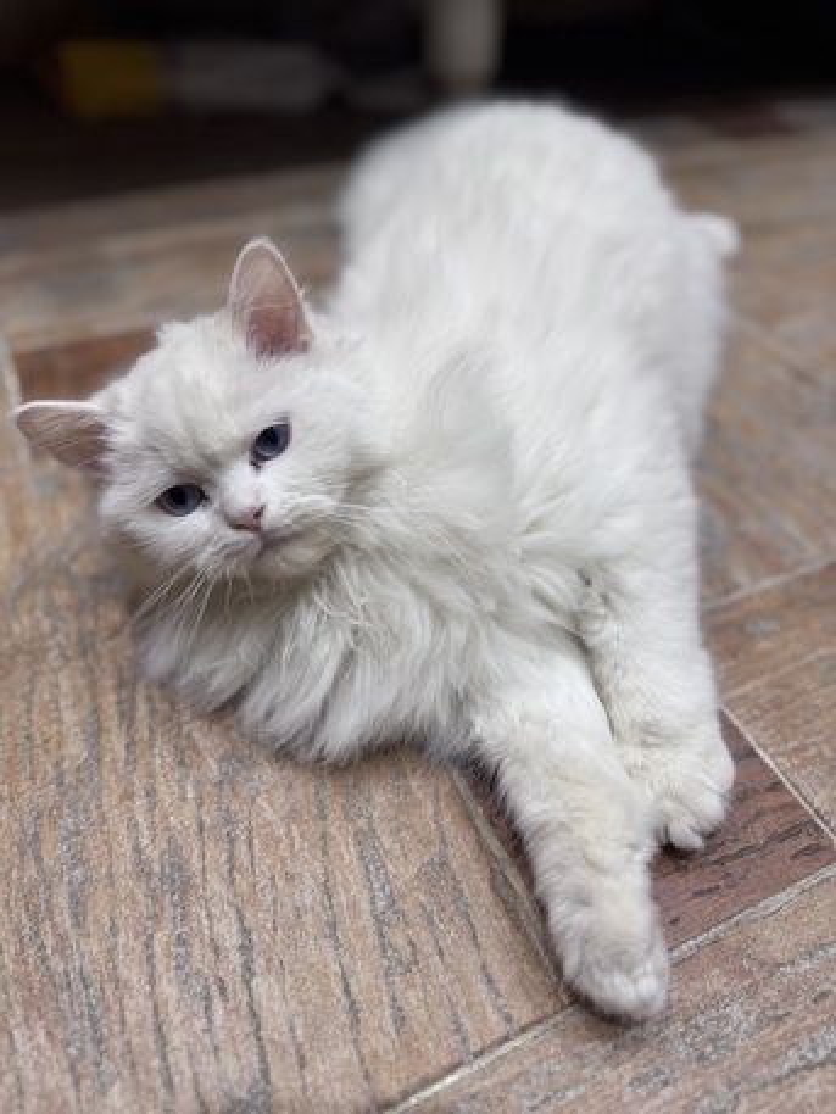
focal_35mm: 24
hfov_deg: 56.8
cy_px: 557
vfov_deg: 71.6
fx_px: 772
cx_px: 418
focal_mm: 6.76
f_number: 1.78
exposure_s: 1/60
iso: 160
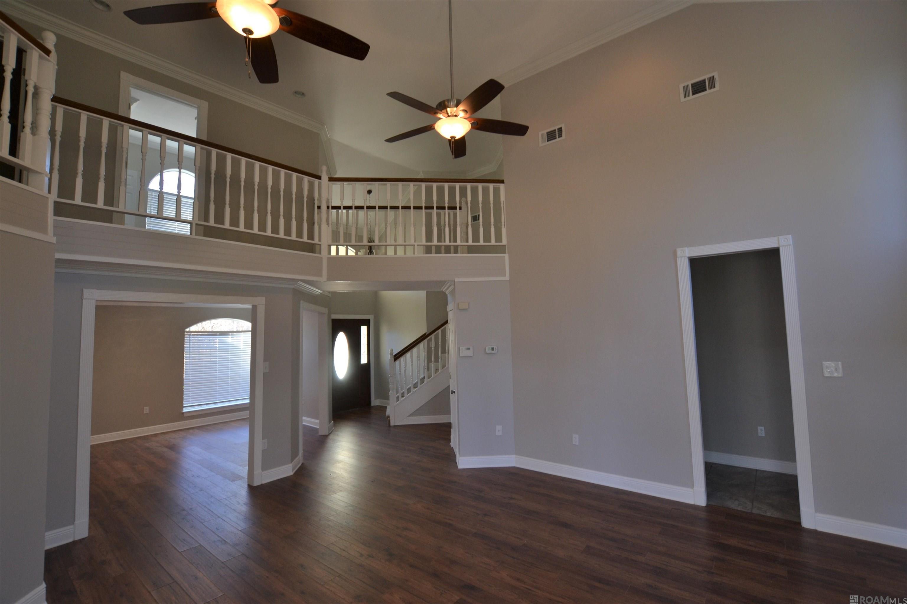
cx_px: 454
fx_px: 378
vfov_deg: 77.3
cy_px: 302
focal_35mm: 15
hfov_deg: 100.4
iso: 220
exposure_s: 1/60
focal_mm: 10
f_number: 5.6
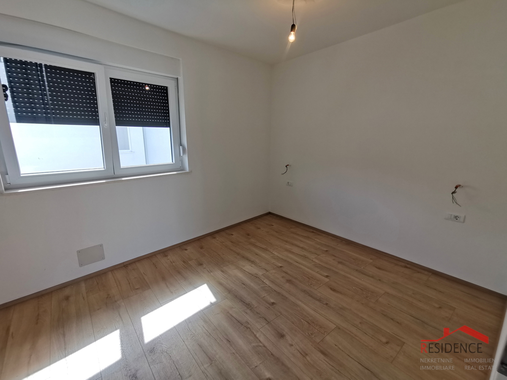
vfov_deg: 78.1
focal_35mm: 16
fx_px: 234
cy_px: 190
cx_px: 254
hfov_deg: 94.5
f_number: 2.2
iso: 64
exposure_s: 1/120
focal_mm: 2.35
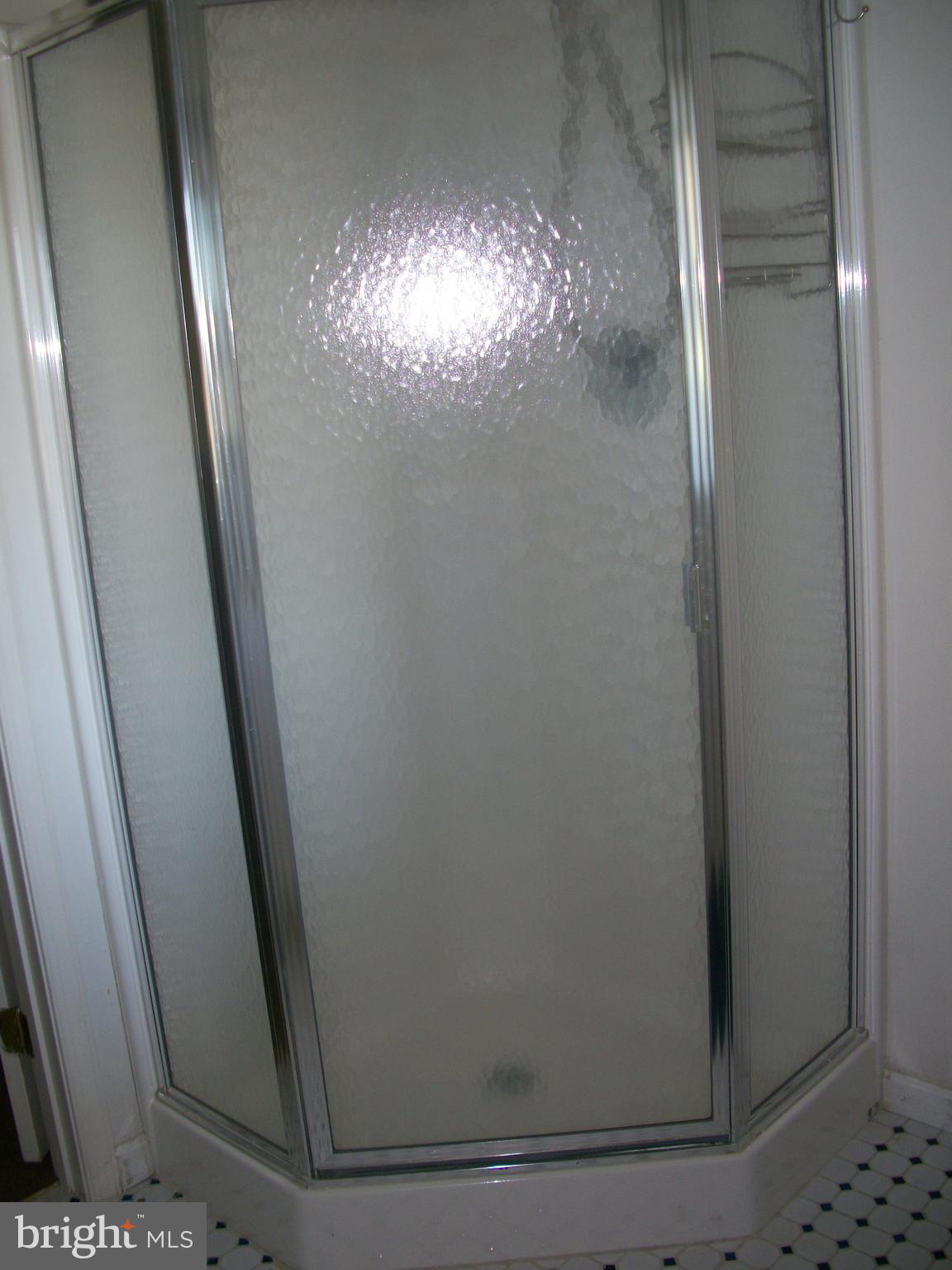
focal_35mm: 35
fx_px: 1283
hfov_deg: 40.7
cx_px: 476
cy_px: 635
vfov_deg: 52.6
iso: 80
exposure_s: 1/30
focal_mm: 6.3
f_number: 3.1
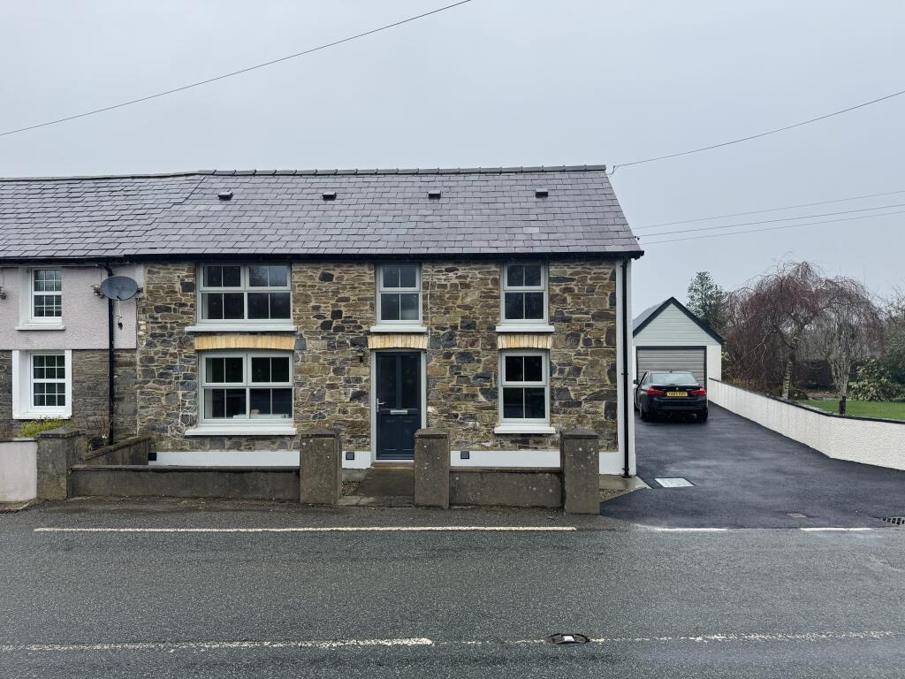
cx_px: 452
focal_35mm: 24
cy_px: 340
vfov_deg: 56.8
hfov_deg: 71.6
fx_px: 627
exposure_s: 1/1678
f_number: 1.78
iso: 80
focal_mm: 6.76
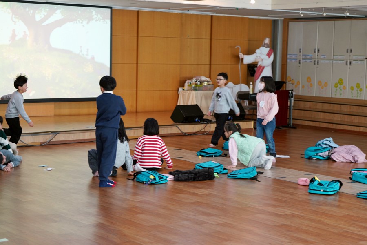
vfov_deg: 19.5
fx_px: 714
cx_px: 184
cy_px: 122
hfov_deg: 28.8
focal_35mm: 70
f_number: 4
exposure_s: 1/160
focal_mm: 70
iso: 800
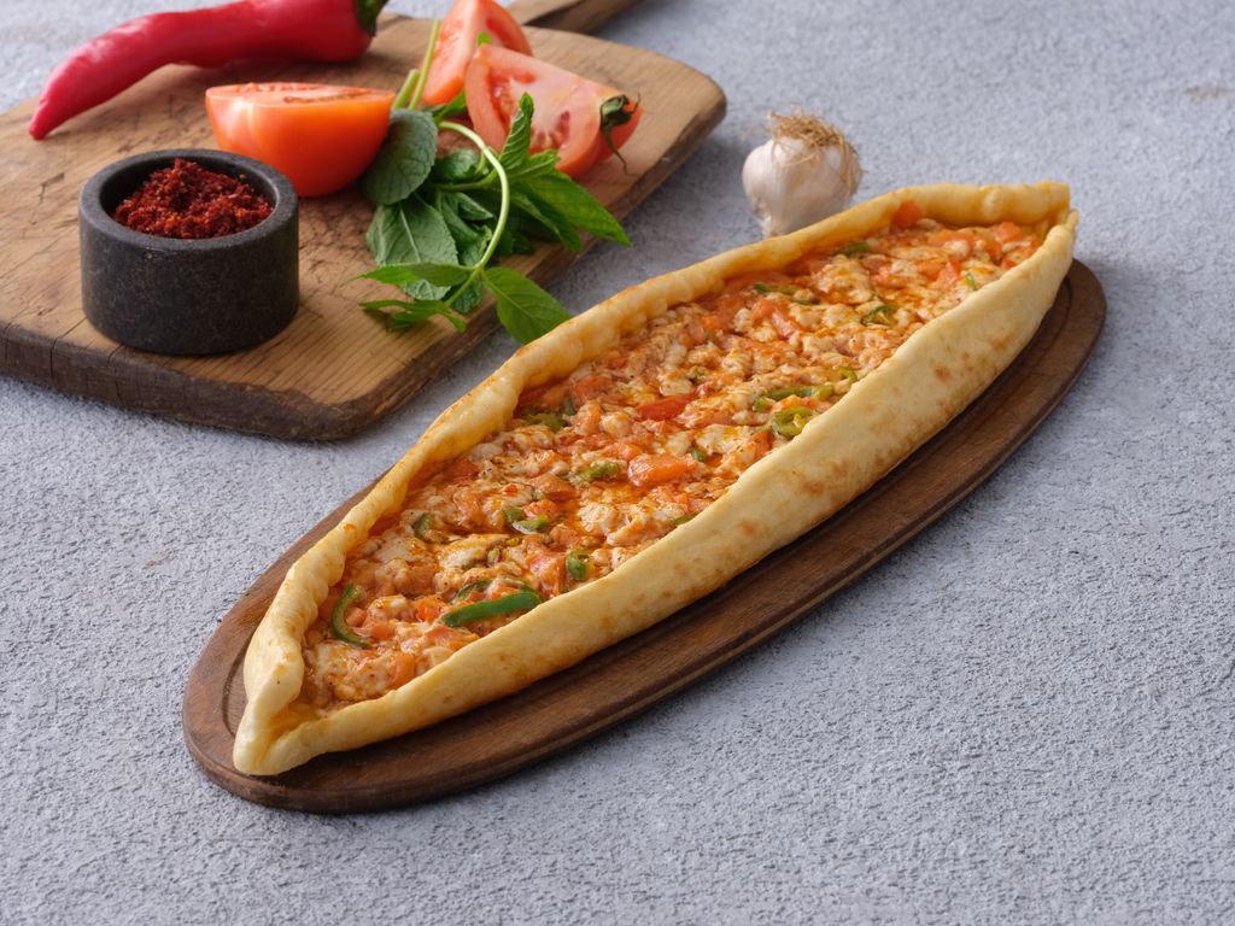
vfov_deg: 15.6
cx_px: 618
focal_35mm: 95
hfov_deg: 20.7
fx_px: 3389
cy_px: 463
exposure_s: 1/100
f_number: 20
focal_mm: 120
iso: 1600
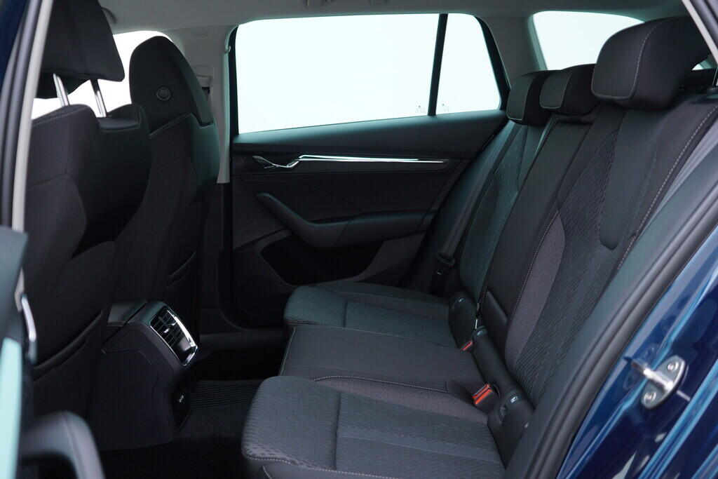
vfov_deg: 36.9
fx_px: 718
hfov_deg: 53.1
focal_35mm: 36
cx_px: 359
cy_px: 240
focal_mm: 24
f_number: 2.8
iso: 200
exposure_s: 1/40
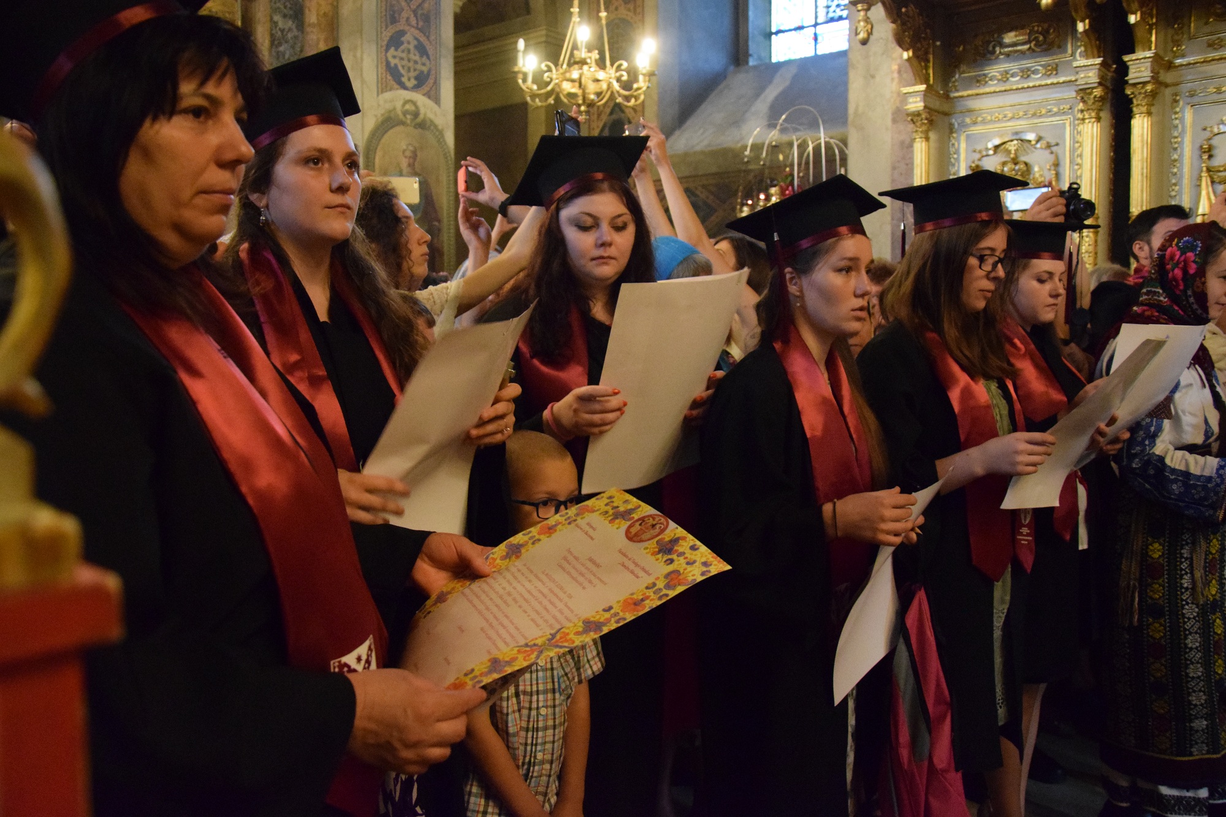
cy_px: 408
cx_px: 613
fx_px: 1073
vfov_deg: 41.7
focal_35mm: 32
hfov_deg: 59.5
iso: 6400
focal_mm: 21
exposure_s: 1/60
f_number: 3.8
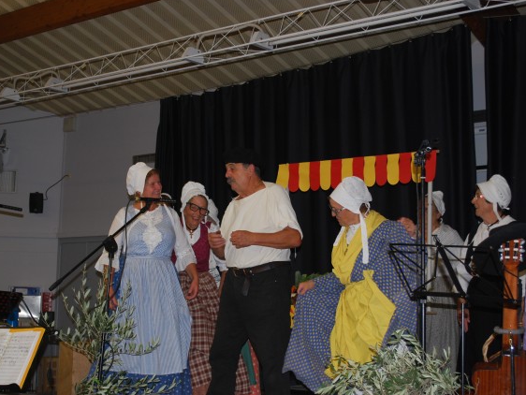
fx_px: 875
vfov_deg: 25.4
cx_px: 228
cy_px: 198
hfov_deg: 33.4
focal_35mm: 58
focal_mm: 35
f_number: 5.3
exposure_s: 1/60
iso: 360
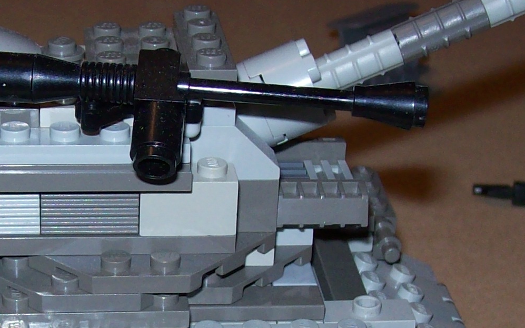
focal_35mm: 109
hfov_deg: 18.9
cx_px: 98
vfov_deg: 11.9
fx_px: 1559
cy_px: 295
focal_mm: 6
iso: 80
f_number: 2.7
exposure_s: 1/64
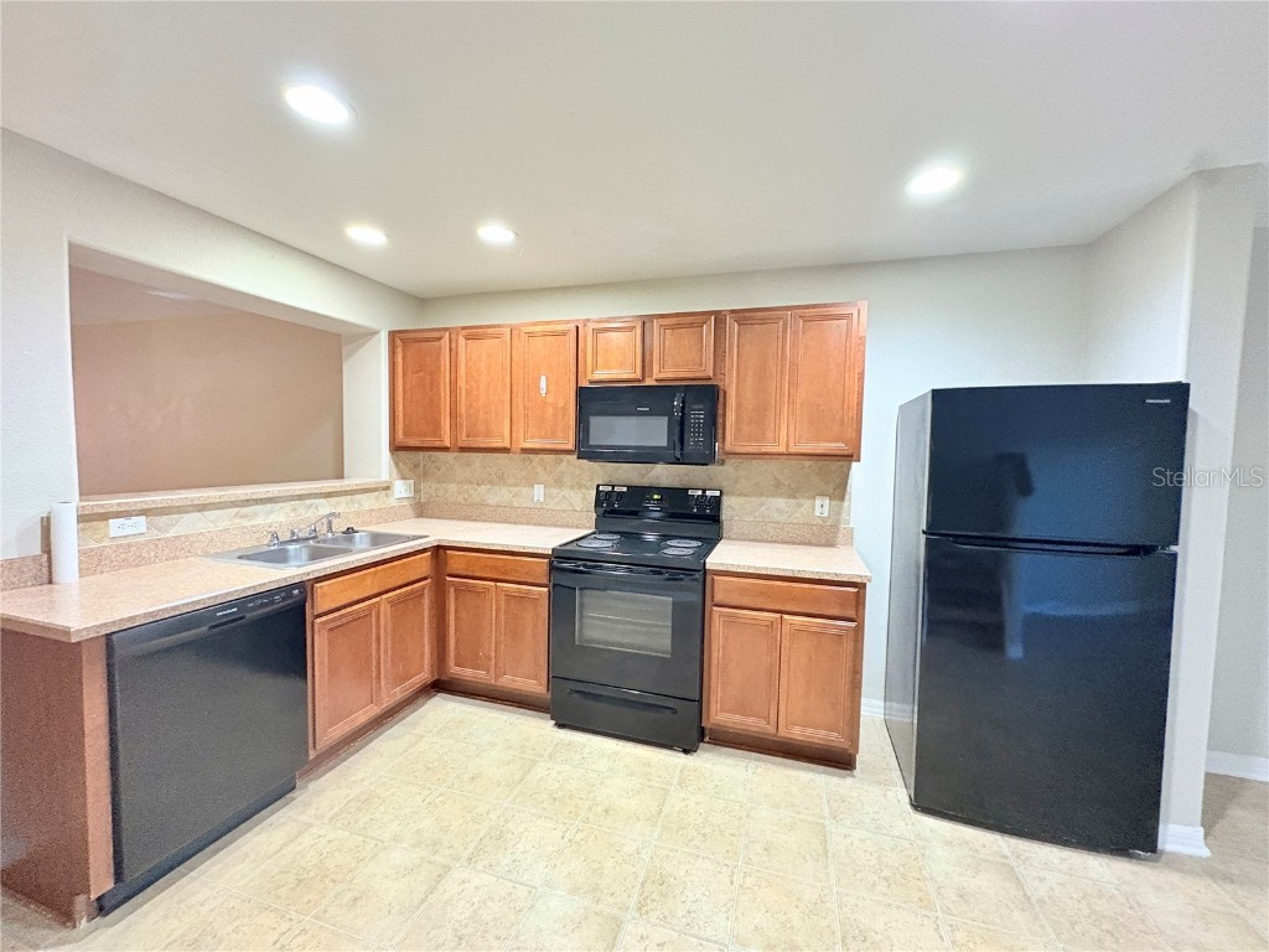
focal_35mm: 14
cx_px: 634
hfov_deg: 102.1
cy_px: 476
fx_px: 513
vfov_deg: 85.7
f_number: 2.2
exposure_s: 1/60
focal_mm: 2.22
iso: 800
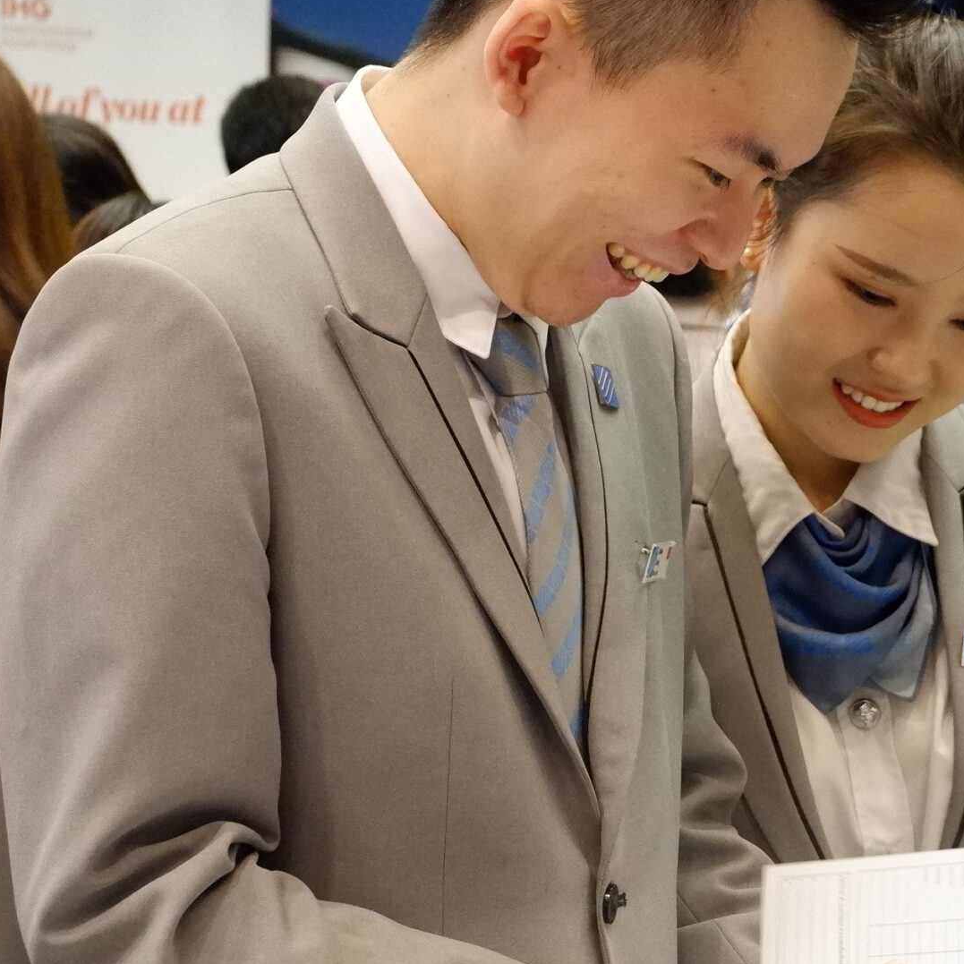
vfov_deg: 17.9
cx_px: 725
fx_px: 3056
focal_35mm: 97
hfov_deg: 17.8
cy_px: 572
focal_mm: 32.5
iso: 6400
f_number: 5
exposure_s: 1/140
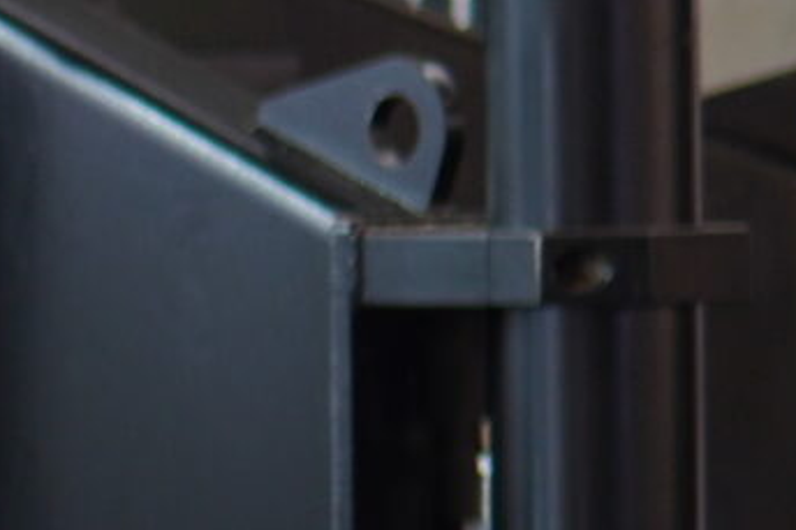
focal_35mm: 335
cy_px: 1175
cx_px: -1731
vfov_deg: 4.0
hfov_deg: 5.7
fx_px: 7403
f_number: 1.4
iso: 100
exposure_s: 1/50
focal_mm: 30
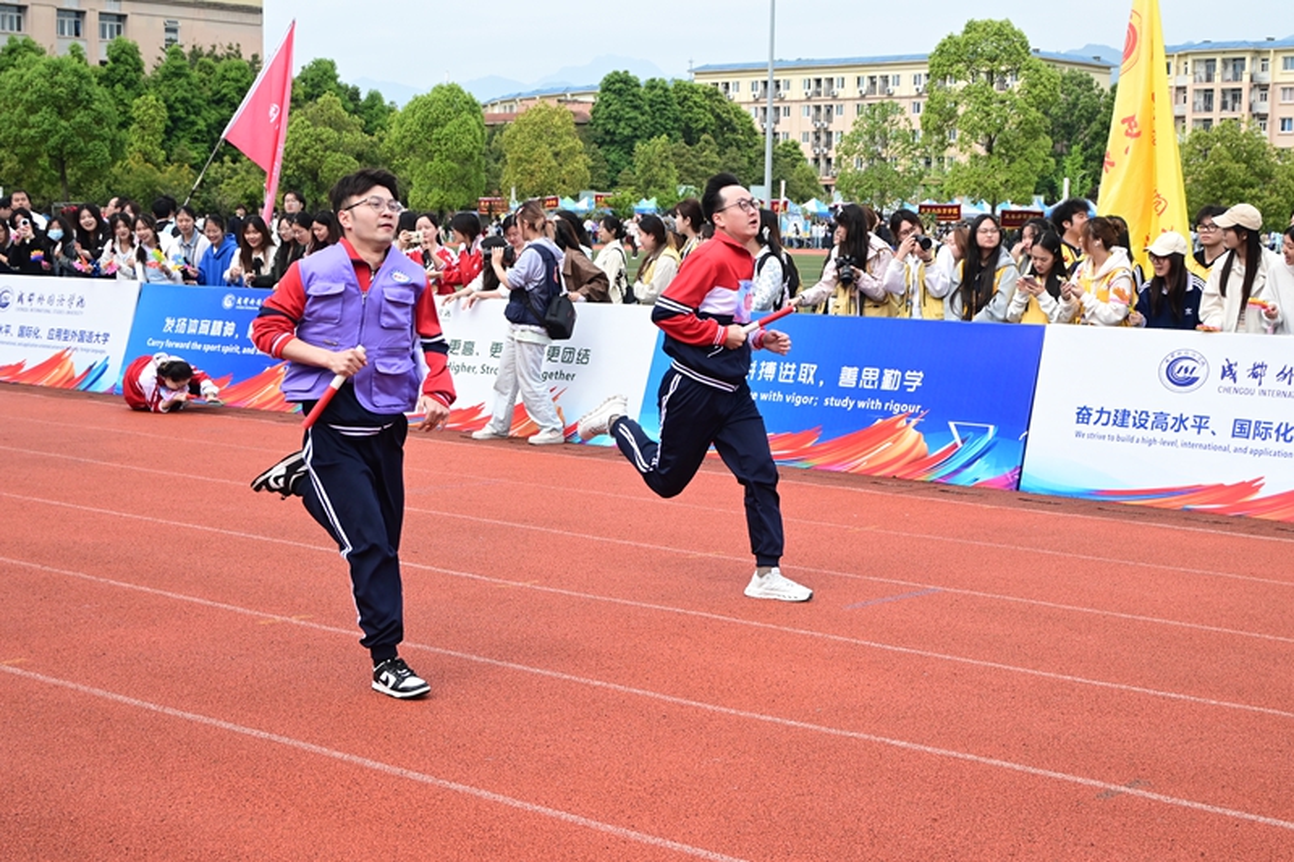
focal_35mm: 56
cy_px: 431
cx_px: 647
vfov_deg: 24.4
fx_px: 1994
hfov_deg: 35.9
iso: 800
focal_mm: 37
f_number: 5.3
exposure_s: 1/2000
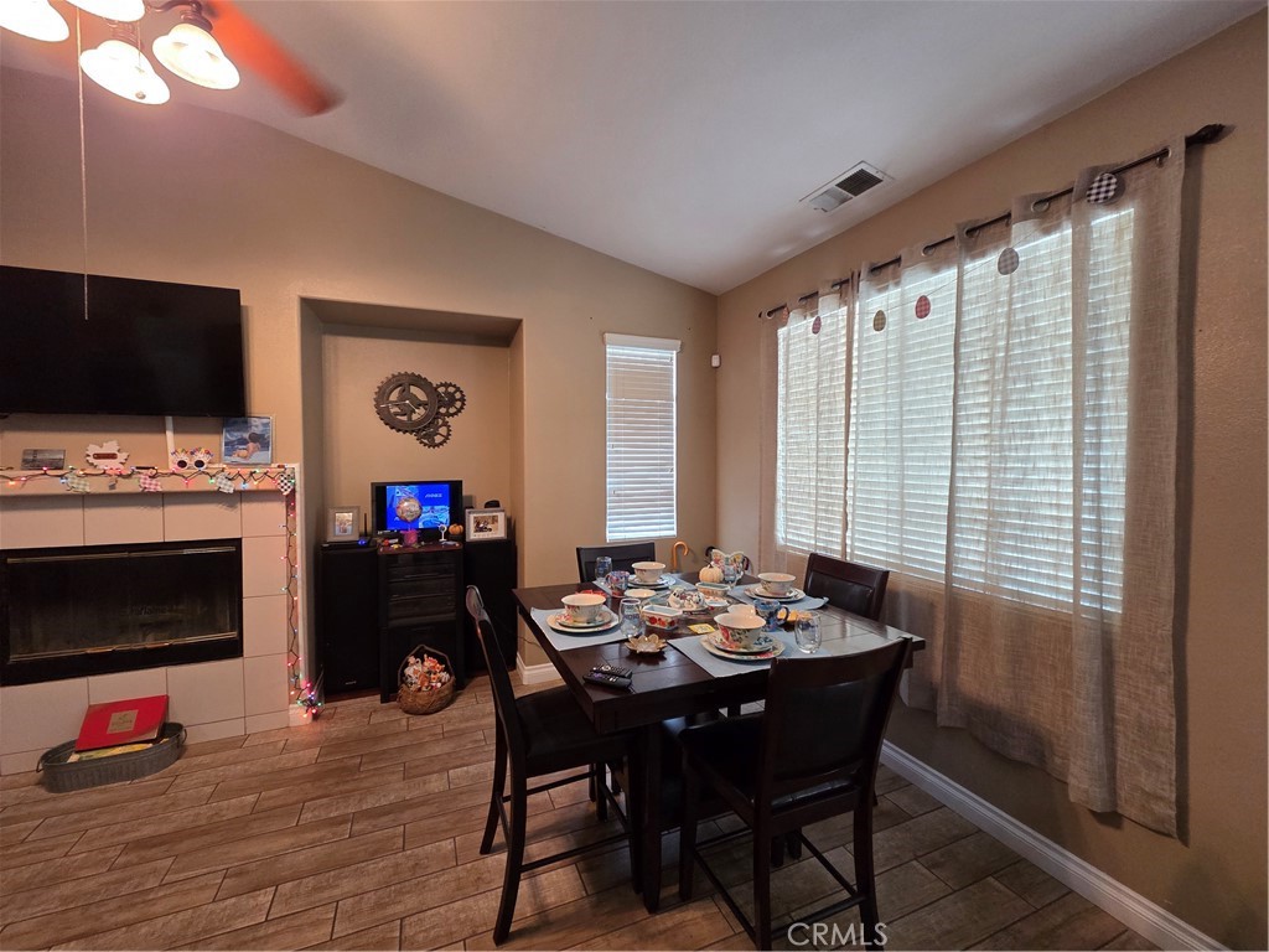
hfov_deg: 106.2
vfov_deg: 89.9
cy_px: 476
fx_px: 477
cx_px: 634
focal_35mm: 13
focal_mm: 2.2
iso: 320
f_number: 2.2
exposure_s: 1/60
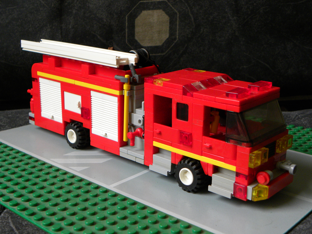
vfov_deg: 28.0
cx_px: 156
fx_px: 469
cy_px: 117
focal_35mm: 52
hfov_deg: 36.8
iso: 181
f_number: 3.5
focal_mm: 9.2
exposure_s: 1/73.8
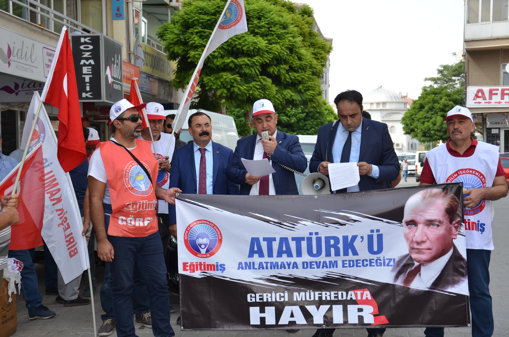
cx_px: 254
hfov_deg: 33.5
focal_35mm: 60
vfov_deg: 22.5
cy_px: 168
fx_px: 847
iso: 160
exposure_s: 1/250
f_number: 5
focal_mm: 40
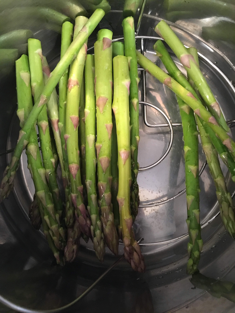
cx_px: 118
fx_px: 262
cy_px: 156
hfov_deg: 48.2
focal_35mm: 29
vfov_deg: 61.7
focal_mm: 4.15
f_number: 2.2
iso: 250
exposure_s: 1/15
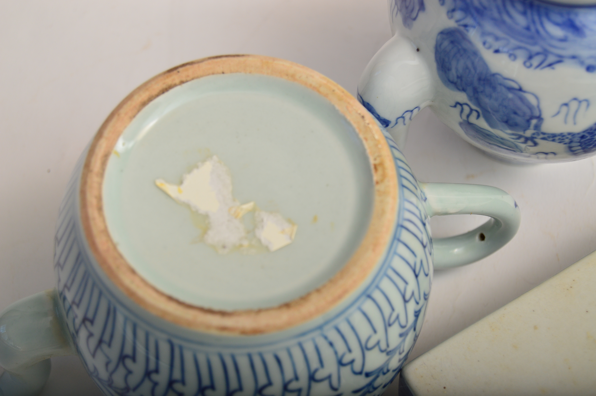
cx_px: 298
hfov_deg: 24.6
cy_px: 198
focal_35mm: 82
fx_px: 1365
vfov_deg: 16.5
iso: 200
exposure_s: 1/200
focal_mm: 55
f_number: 5.6
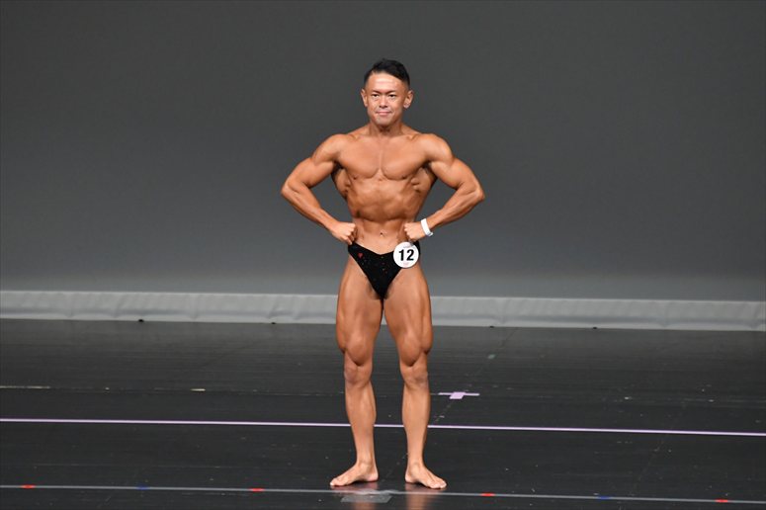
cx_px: 383
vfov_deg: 4.0
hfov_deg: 6.0
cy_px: 255
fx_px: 7337
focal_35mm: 345
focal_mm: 230
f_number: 5.6
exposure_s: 1/400
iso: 4000
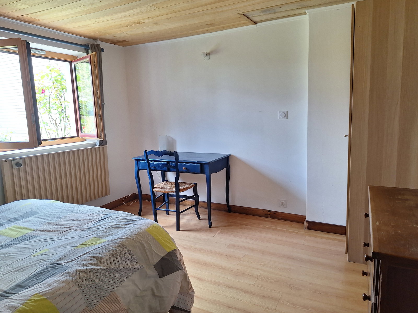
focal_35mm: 23
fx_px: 278
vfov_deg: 58.9
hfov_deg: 73.9
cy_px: 156
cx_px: 209
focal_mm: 5.54
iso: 40
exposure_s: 1/50
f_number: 1.8
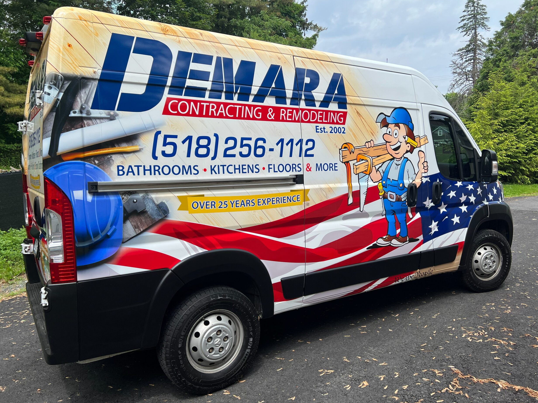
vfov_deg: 51.4
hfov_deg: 65.3
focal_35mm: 27
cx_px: 276
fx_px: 420
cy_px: 200
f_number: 1.5
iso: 50
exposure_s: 1/3704
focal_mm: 5.7
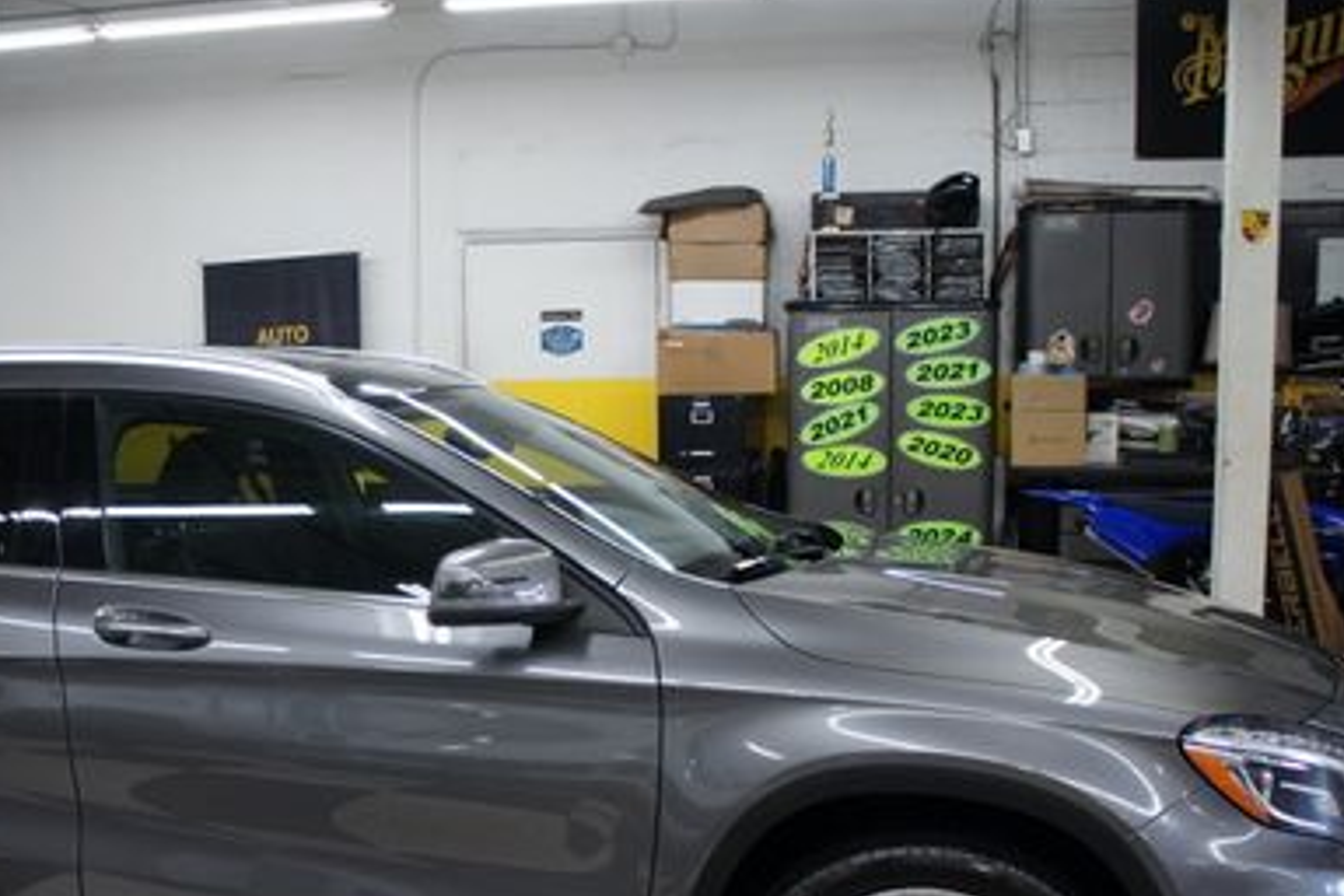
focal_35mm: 45
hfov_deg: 42.7
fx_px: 1680
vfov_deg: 29.6
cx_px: 402
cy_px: 609
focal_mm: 18
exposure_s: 1/30
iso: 200
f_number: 3.5
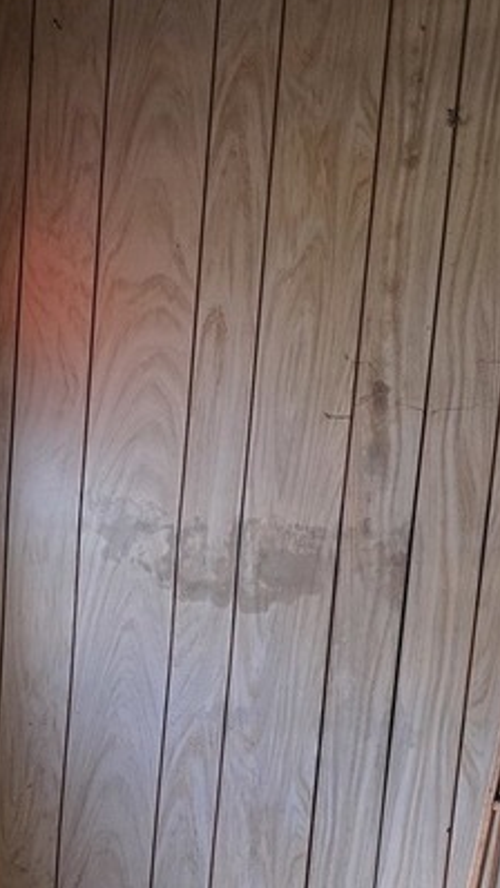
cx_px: 201
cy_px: 884
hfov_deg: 17.7
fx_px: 1602
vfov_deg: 29.0
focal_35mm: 68
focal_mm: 6.3
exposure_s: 1/120
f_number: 1.7
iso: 500
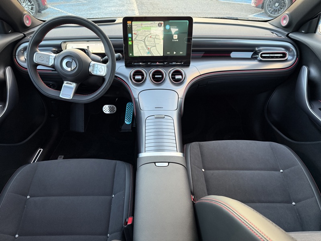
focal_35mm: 24
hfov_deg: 71.6
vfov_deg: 56.8
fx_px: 223
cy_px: 120
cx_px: 160
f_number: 1.78
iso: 200
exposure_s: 1/60
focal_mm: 6.76
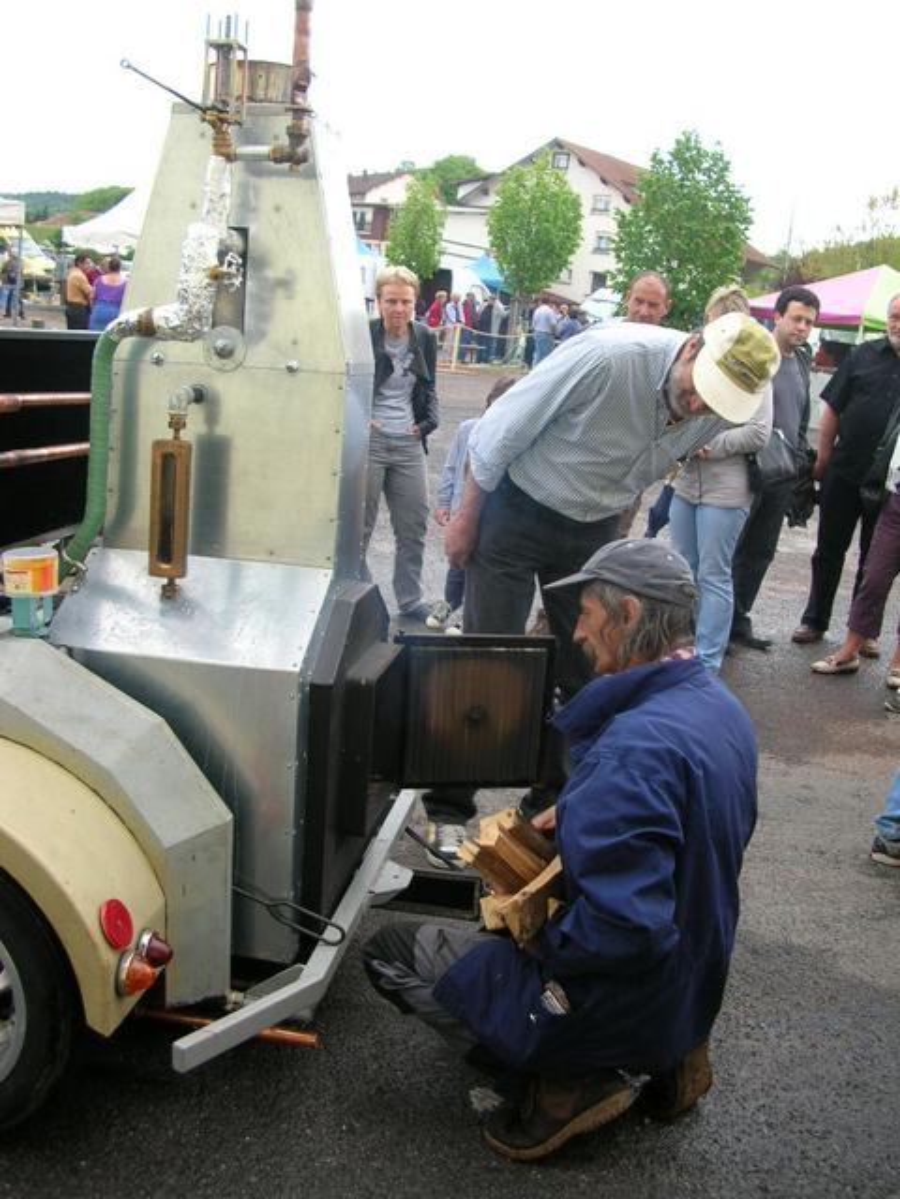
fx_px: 1213
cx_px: 450
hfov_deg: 40.7
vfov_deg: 52.6
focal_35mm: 35
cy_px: 600
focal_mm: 5.8
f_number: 2.8
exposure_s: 1/122
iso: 50
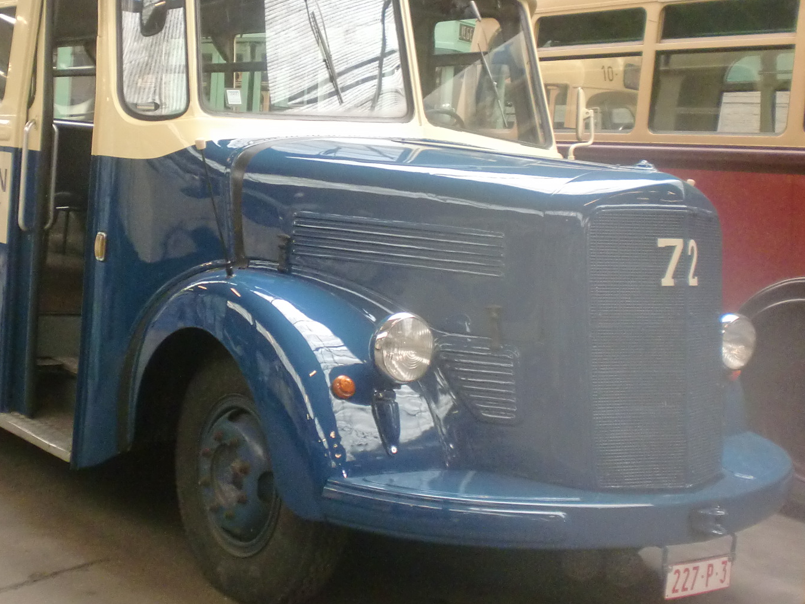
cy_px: 202
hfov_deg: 36.0
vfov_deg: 27.4
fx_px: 1233
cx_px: 302
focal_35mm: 53
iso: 320
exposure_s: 1/60
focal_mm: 6.3
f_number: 3.1
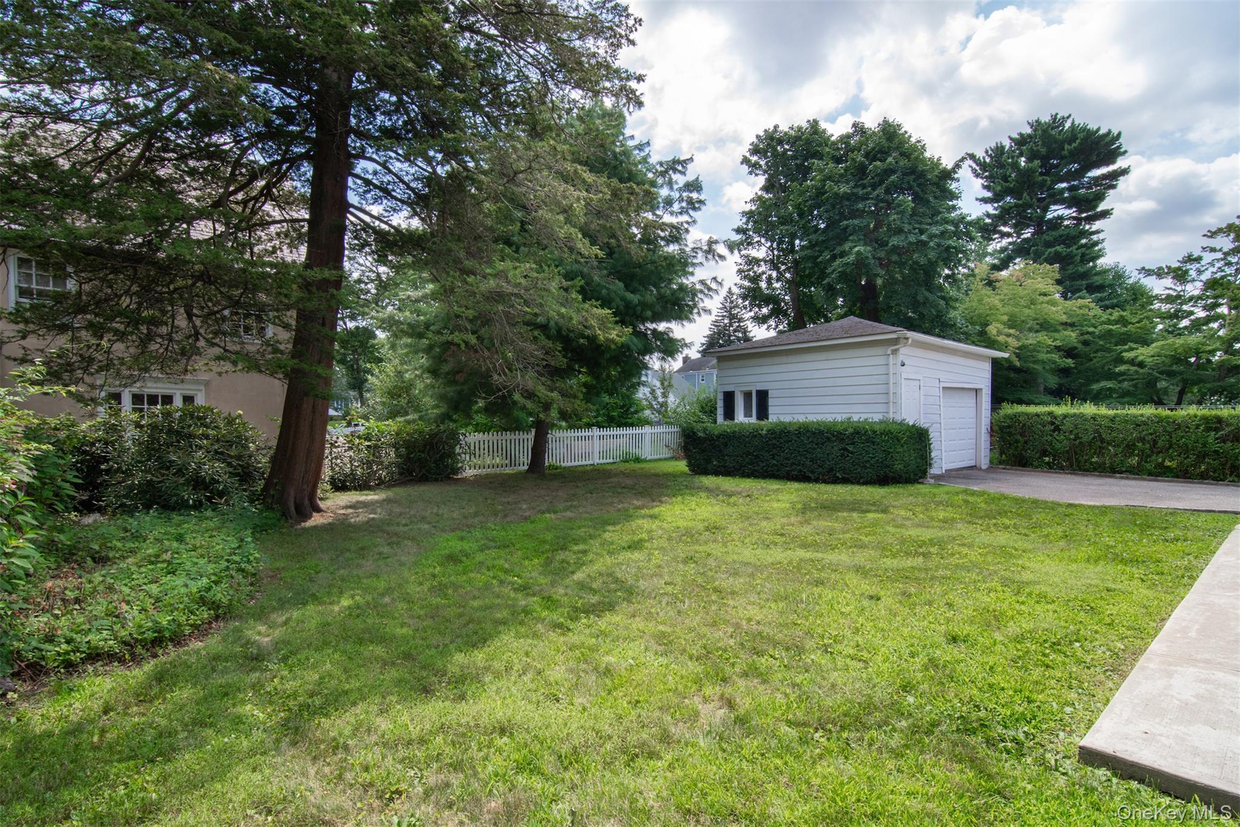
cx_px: 620
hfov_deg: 95.0
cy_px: 414
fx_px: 568
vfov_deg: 72.0
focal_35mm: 16
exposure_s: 1/250
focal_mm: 11
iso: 500
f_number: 11
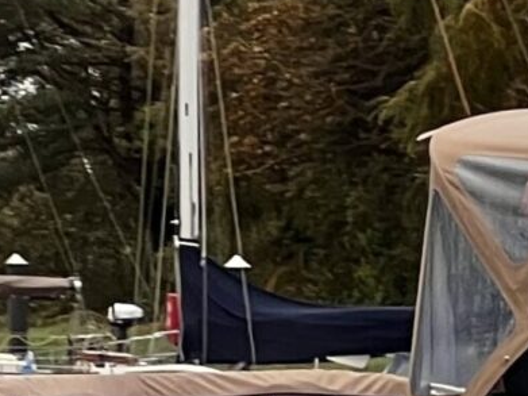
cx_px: 1217
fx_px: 6008
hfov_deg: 4.9
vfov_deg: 3.8
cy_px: 607
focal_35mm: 394
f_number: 2.8
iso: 64
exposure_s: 1/99
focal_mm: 9
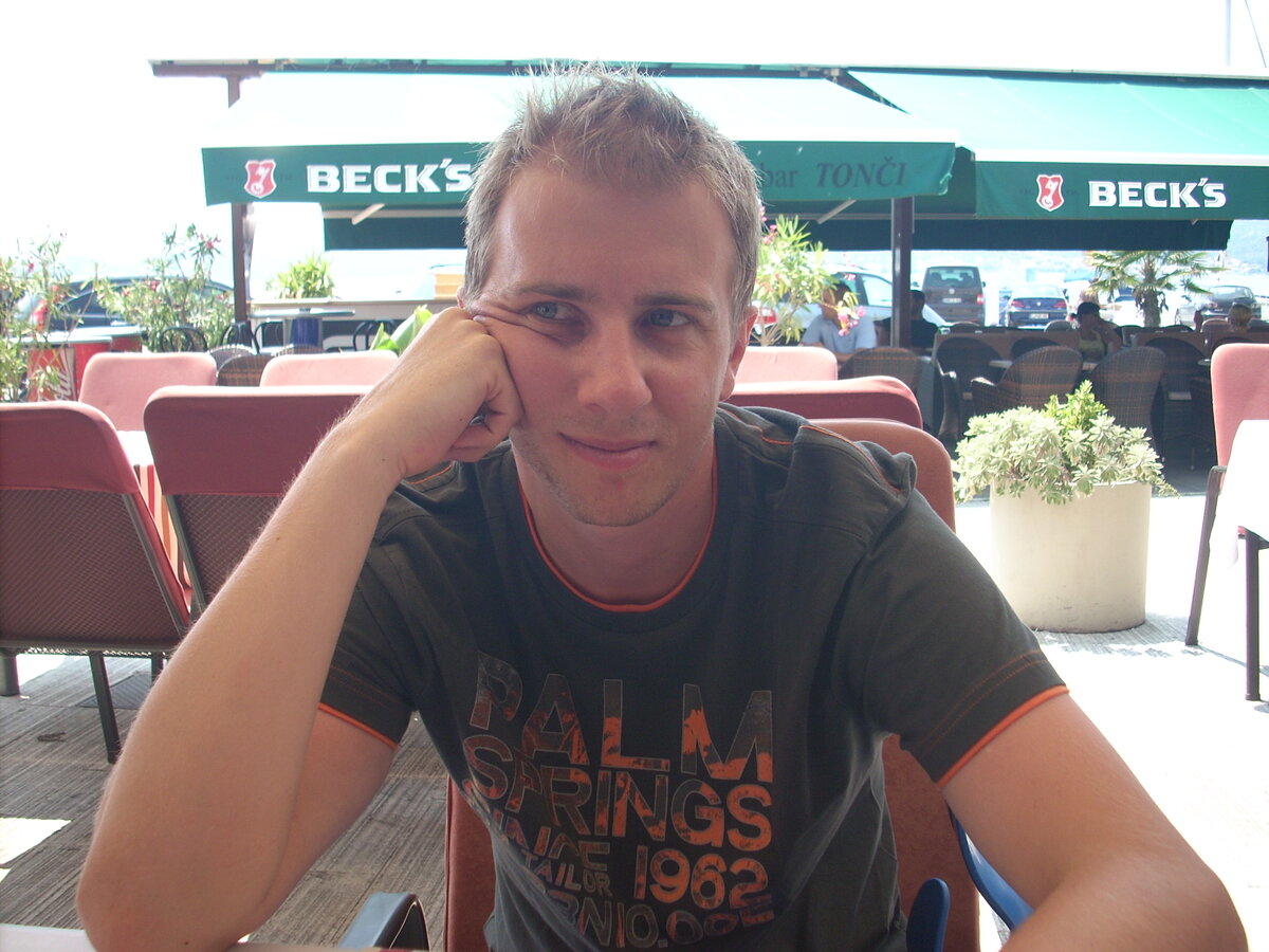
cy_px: 476
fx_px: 1356
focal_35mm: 37
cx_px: 634
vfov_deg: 38.7
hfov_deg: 50.1
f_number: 2.8
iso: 64
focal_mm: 6.2
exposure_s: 1/193
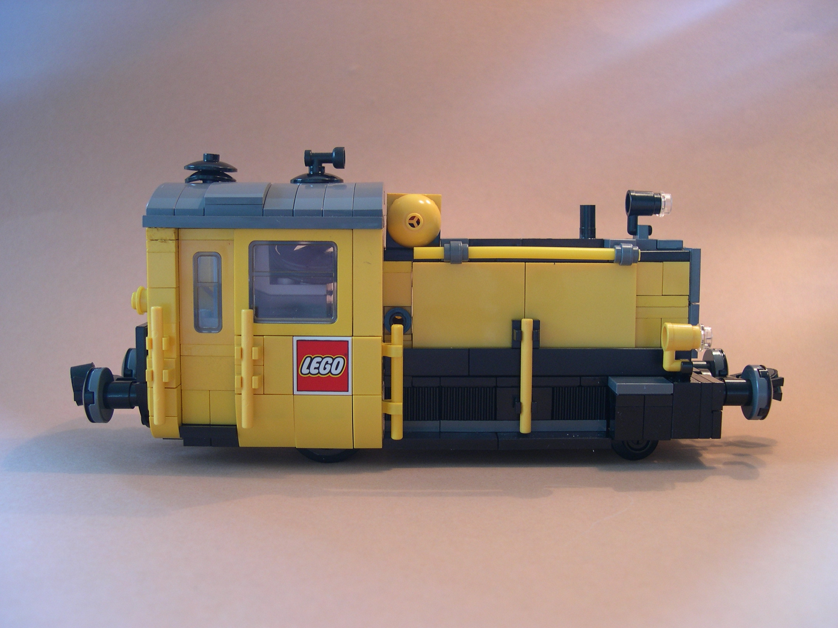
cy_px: 314
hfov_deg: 49.0
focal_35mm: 38
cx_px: 419
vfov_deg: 37.7
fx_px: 920
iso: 100
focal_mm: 8
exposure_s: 1/29
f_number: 2.8
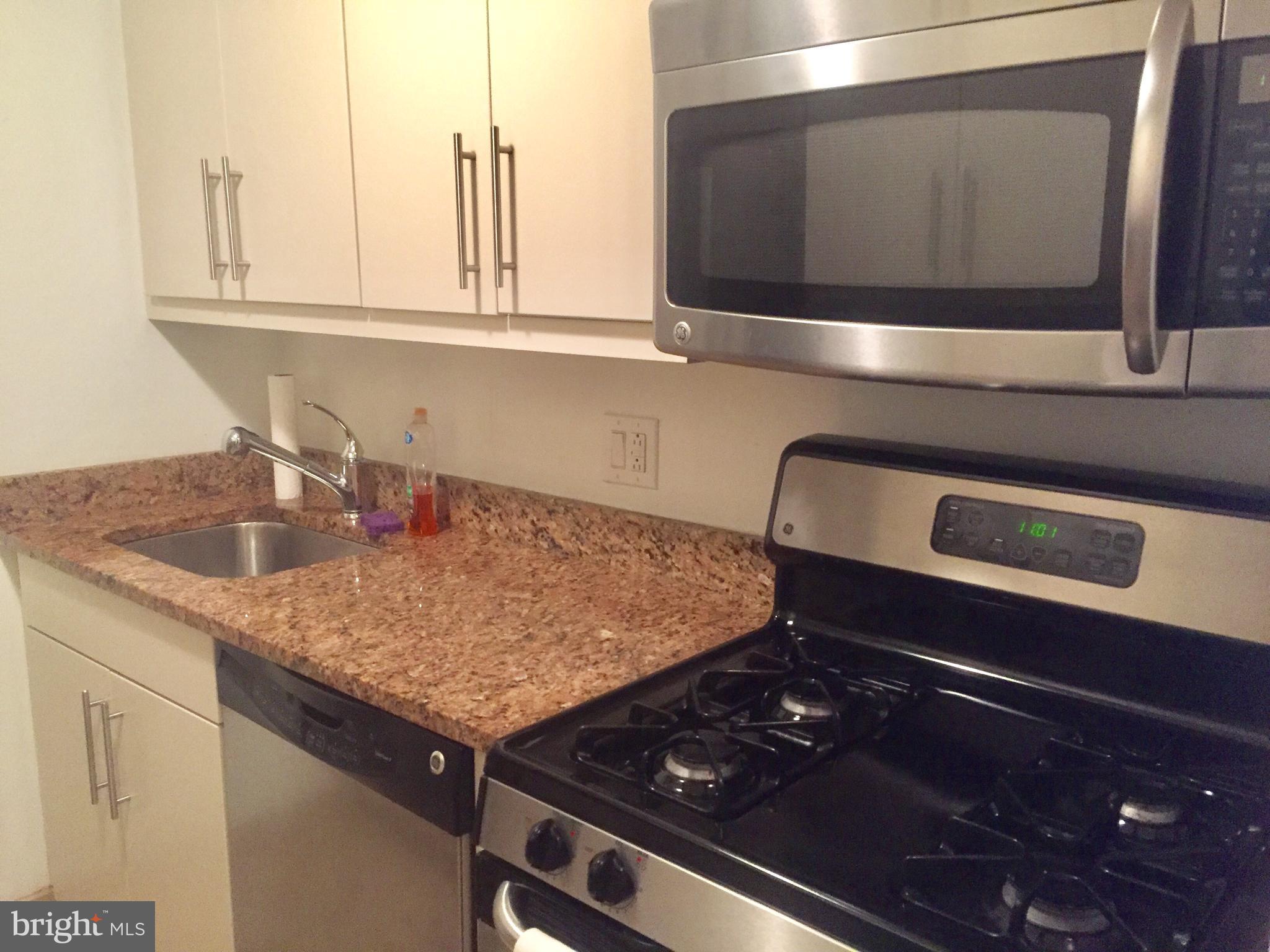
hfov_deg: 61.7
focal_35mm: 29
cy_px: 476
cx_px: 635
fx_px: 1064
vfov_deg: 48.2
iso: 250
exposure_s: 1/30
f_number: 2.2
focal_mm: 4.15
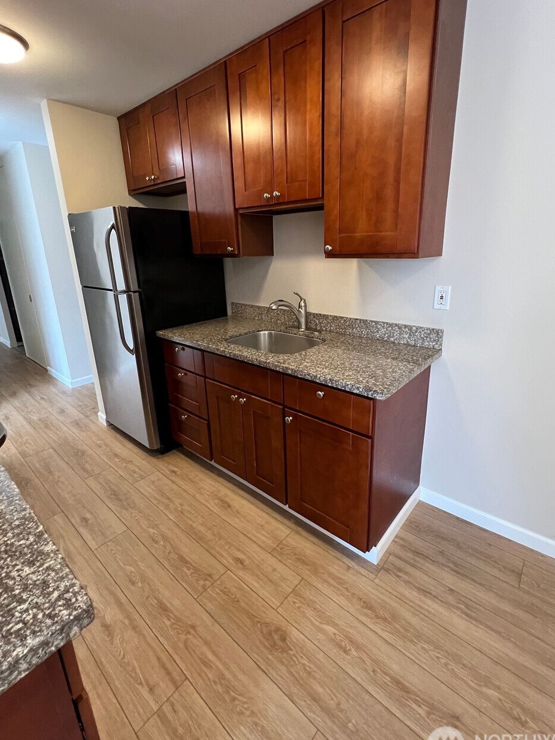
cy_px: 346
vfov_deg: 98.0
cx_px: 288
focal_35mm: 15
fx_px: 321
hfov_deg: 81.7
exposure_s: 1/60
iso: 400
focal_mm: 1.57
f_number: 1.8
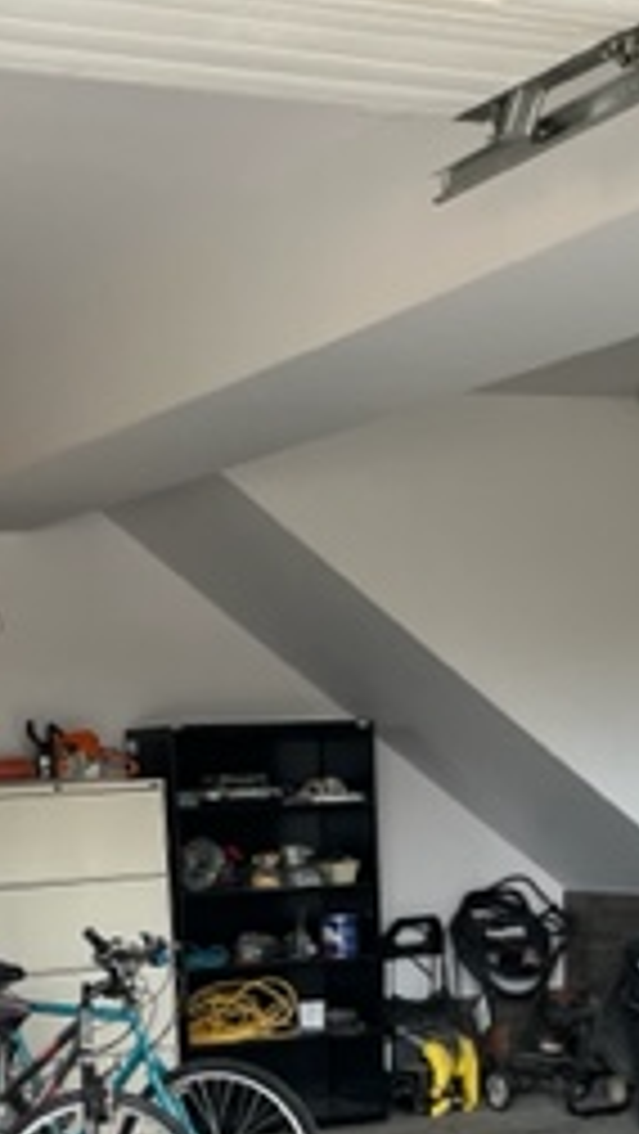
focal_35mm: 72
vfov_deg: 28.3
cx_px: 212
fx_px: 2166
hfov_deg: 16.7
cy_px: 1004
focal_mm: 5.1
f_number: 1.6
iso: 100
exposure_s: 1/121
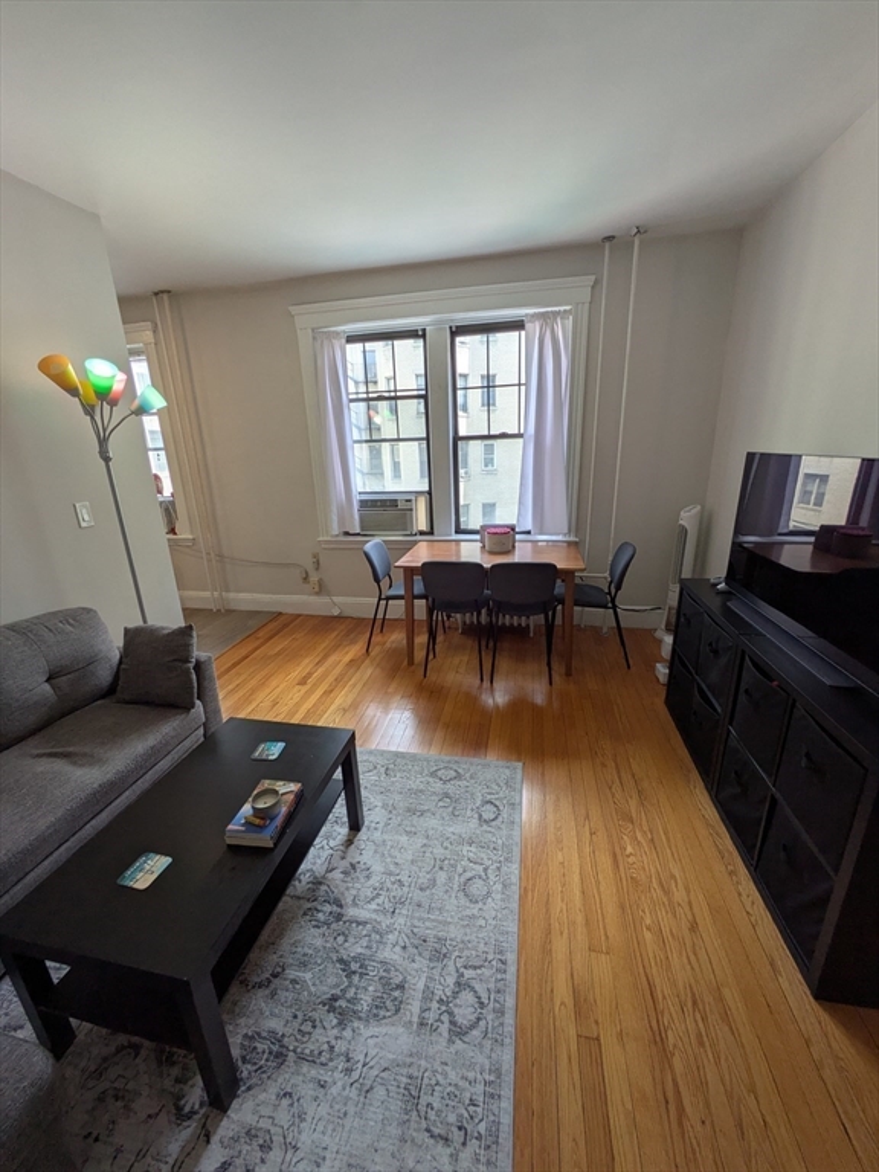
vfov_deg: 102.1
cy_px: 586
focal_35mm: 14
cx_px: 440
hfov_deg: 85.7
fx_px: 474
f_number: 2.2
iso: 45
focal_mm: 1.83
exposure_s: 1/192
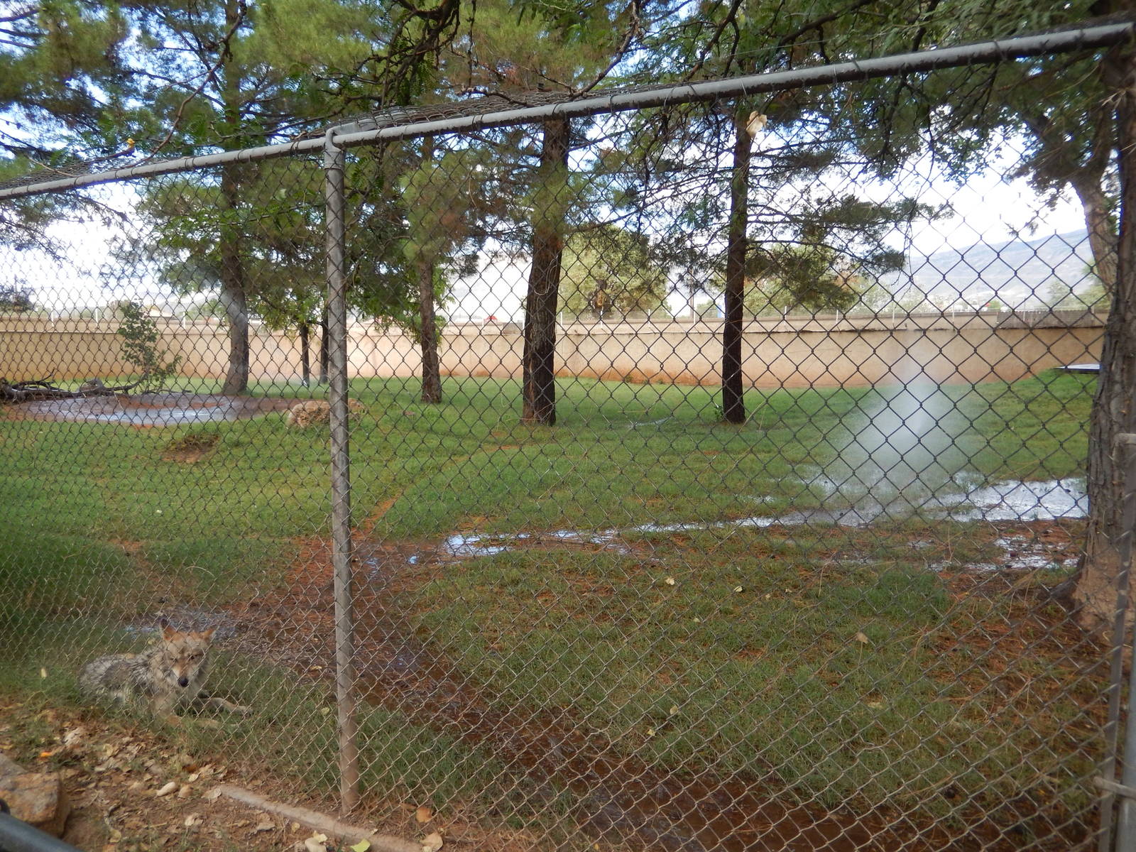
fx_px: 820
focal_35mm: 25
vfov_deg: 54.9
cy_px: 426
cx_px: 568
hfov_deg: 69.4
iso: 125
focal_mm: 4.5
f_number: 3.4
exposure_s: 1/200
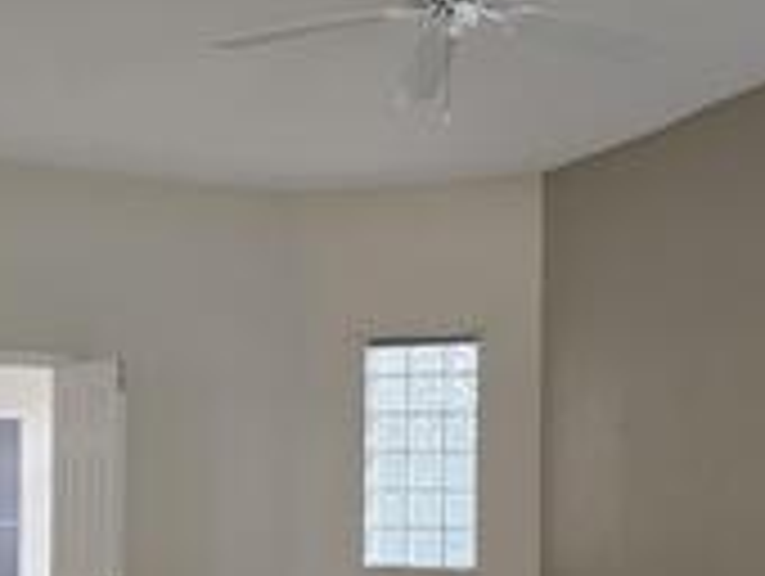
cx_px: 414
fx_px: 1195
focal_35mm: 54
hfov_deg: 35.5
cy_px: 486
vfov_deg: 26.4
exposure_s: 1/120
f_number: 1.7
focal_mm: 6.3
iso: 100
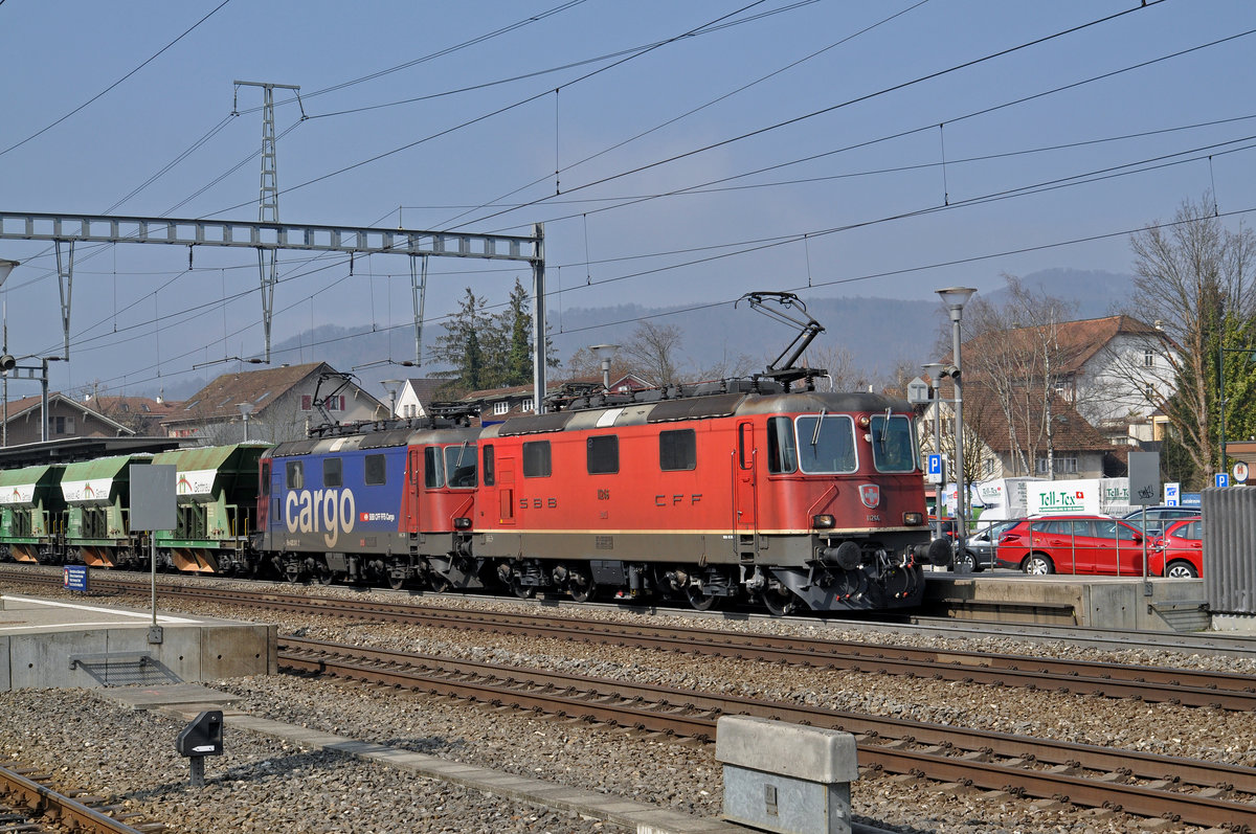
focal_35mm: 63
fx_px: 2195
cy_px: 417
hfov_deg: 31.9
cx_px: 628
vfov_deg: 21.5
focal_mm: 42
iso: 400
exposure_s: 1/1000
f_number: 8
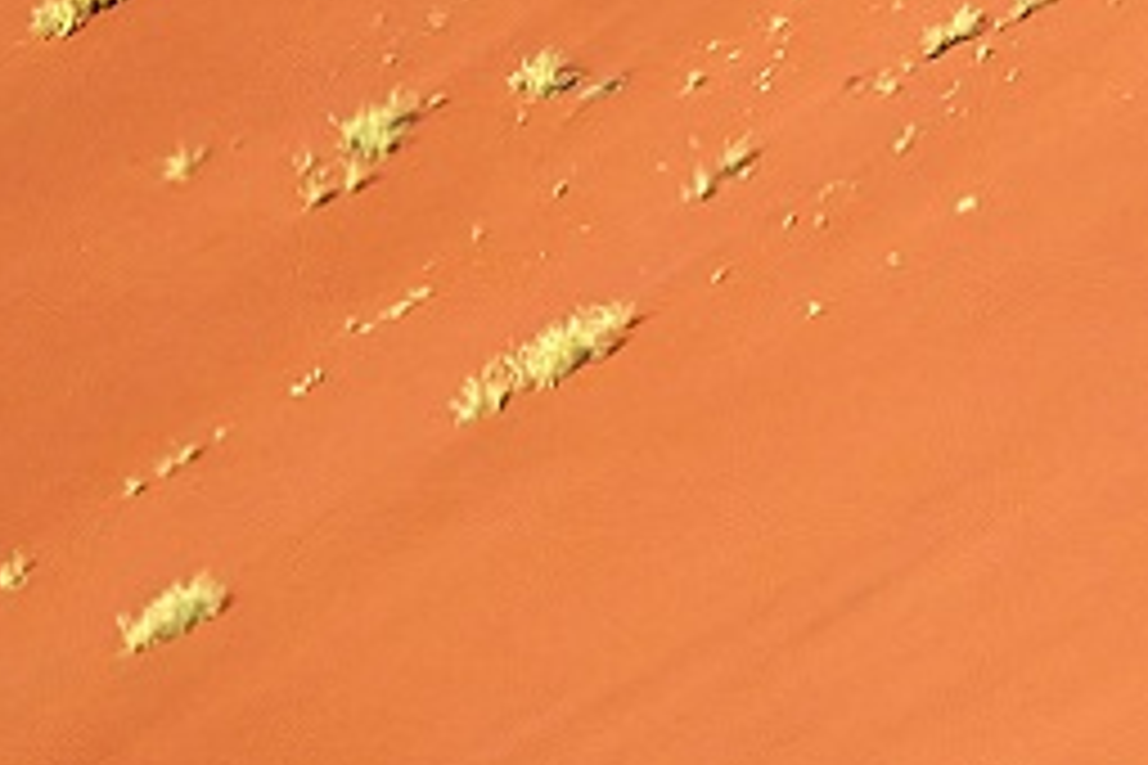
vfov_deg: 1.3
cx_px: 1781
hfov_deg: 1.9
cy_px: -522
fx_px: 33704
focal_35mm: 1057
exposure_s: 1/800
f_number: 7.1
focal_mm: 232
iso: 400
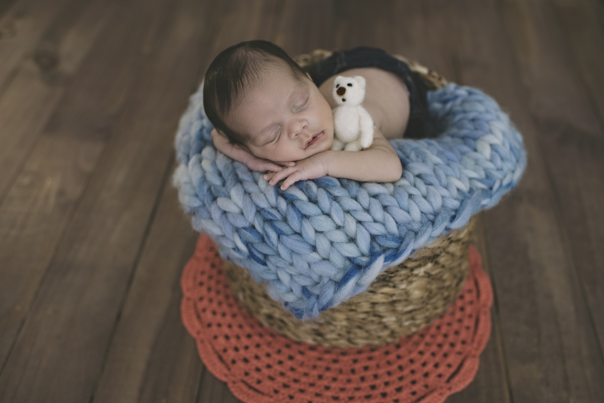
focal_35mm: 36
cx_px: 309
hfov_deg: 53.1
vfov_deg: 36.9
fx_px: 604
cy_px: 197
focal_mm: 35
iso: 400
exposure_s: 1/125
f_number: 2.8
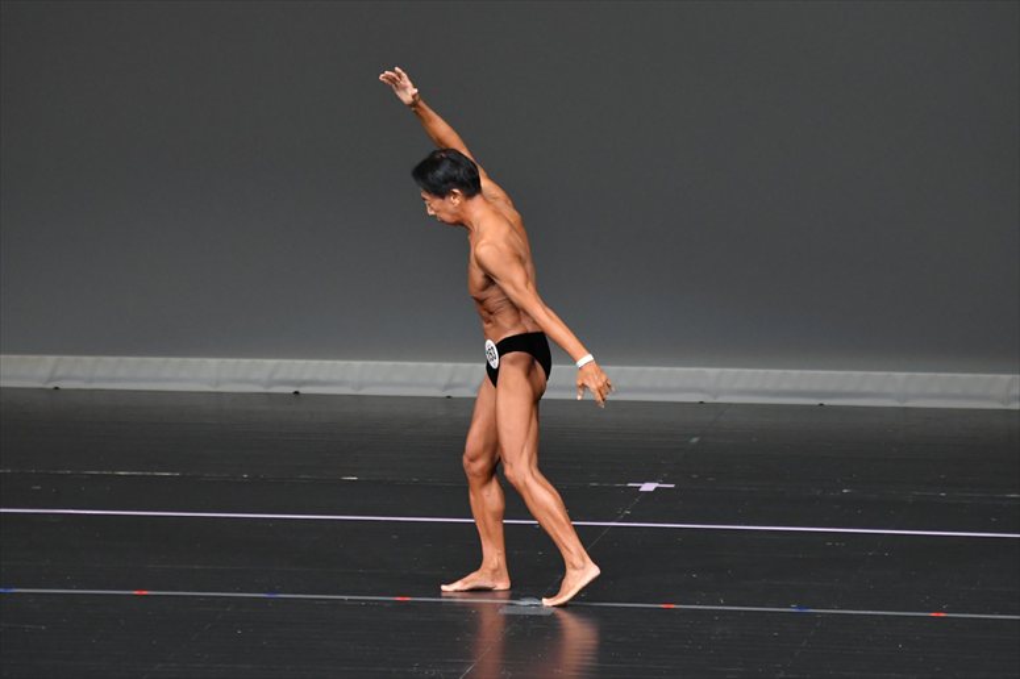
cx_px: 510
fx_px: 8921
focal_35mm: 315
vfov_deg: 4.4
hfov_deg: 6.5
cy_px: 340
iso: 4000
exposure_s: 1/400
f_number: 5.6
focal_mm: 210
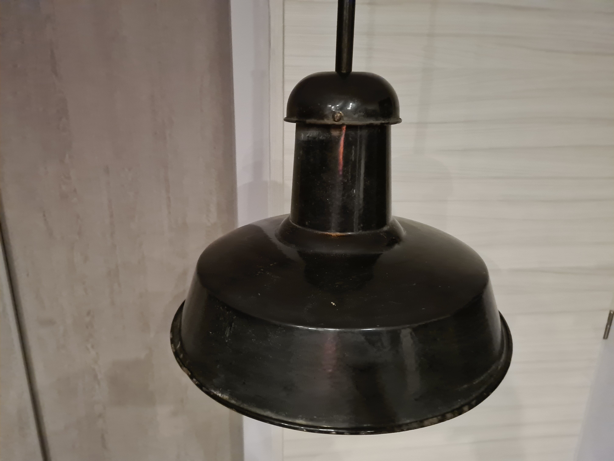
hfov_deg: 67.3
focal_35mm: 26
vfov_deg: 53.1
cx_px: 307
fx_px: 461
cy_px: 230
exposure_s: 1/25
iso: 1250
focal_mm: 5.4
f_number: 1.8
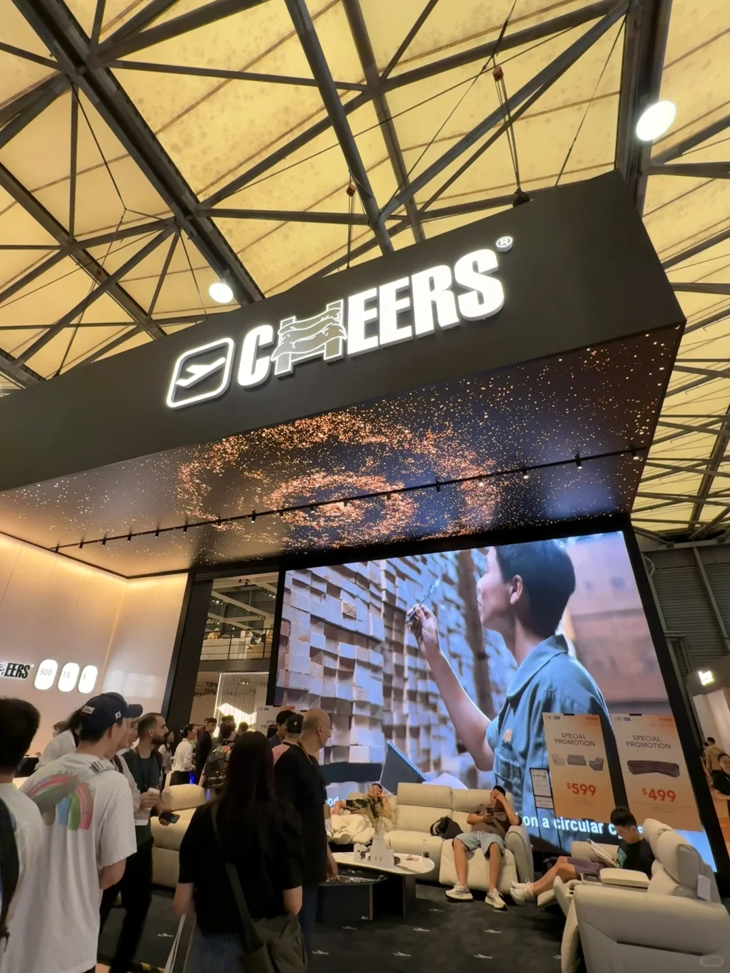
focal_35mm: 14
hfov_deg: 85.7
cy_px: 486
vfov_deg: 102.1
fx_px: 394
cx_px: 365
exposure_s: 1/120
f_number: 2.2
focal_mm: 2.22
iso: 200
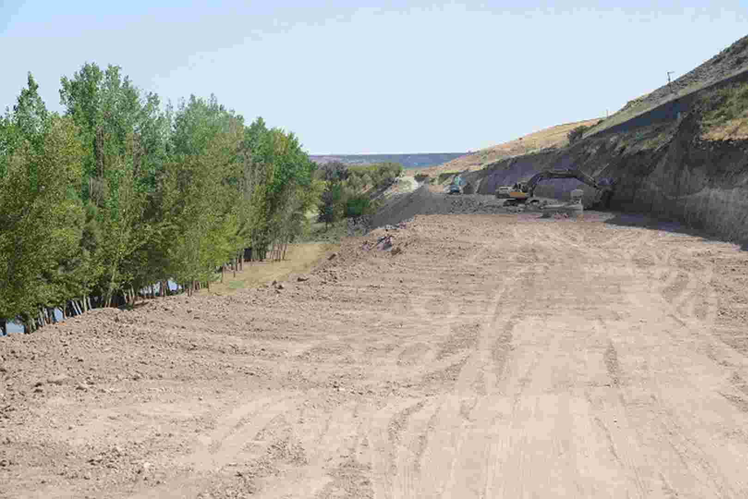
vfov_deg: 26.0
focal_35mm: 52
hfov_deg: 38.2
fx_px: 1081
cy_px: 250
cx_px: 374
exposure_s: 1/200
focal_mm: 52
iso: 100
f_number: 7.1
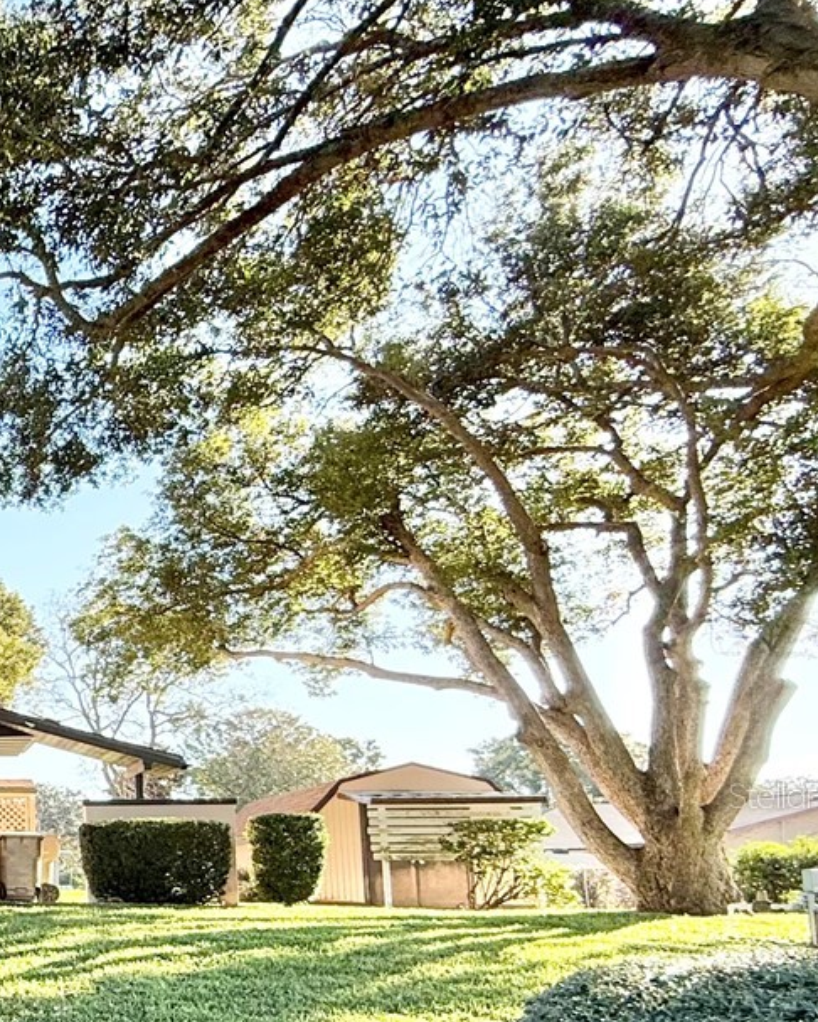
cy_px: 795
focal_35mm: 36
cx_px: -459
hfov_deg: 26.7
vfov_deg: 47.9
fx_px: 1089
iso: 64
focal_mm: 2.22
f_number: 2.2
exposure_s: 1/482
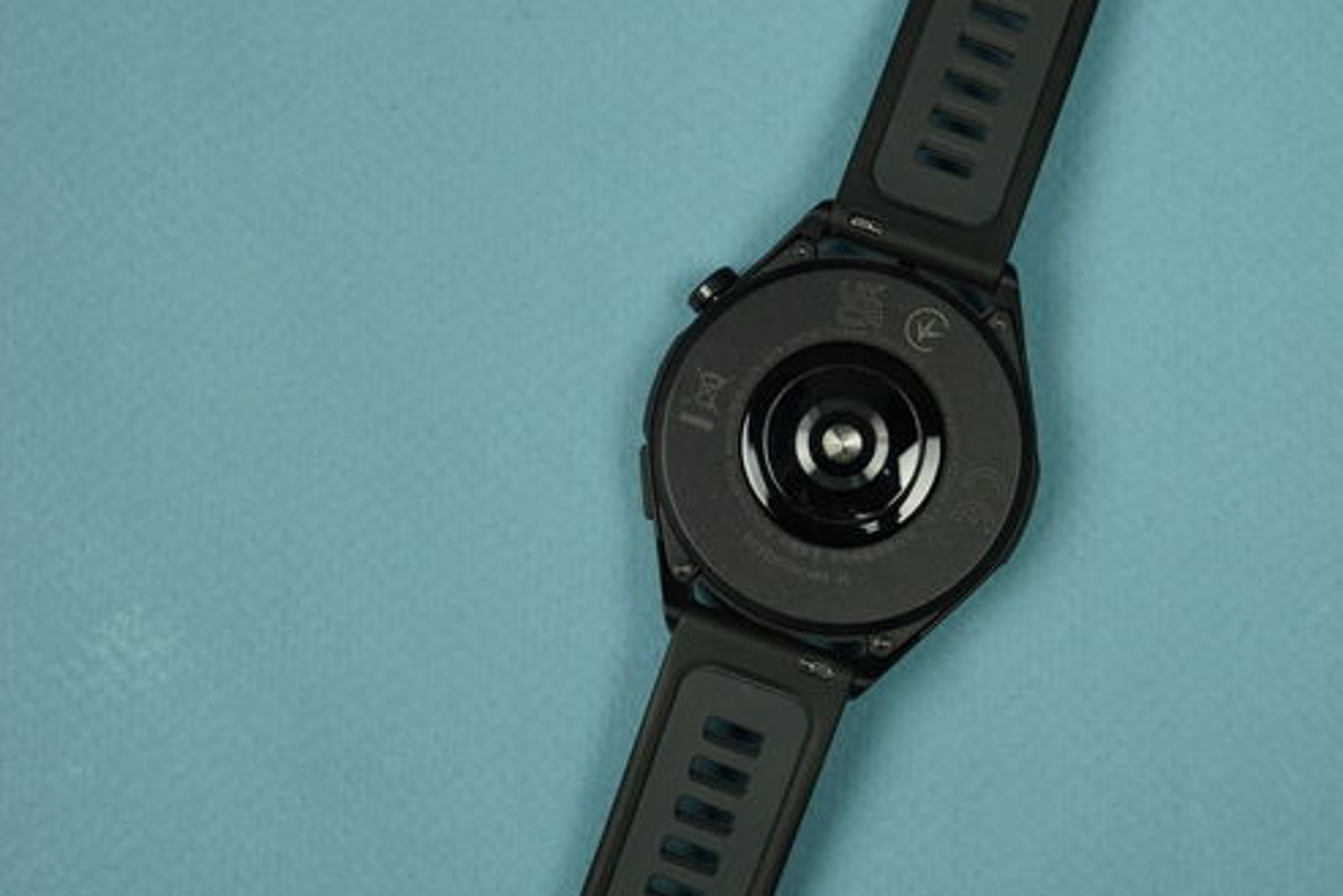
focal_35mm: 61
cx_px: 765
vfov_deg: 22.3
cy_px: 423
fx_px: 2276
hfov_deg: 32.8
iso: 1000
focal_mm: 49
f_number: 6.3
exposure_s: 1/200
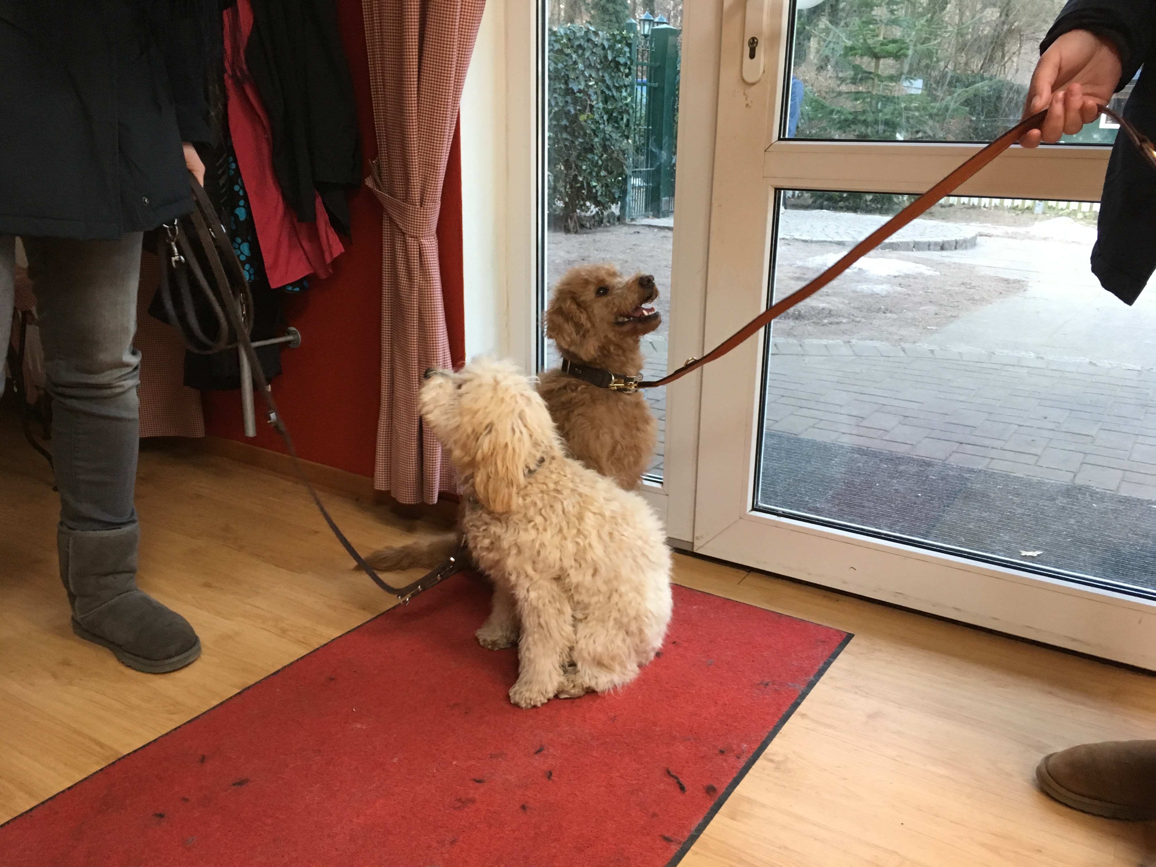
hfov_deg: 61.7
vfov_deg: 48.2
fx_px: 968
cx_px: 578
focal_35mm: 29
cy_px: 434
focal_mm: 4.15
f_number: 2.2
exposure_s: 1/33
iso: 160
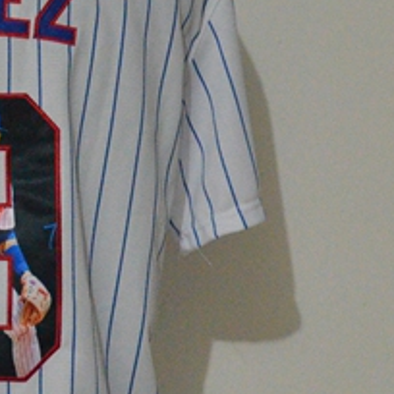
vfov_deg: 7.0
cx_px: -336
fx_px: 3219
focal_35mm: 250
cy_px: 212
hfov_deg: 6.8
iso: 4000
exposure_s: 1/50
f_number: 4.8
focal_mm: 50
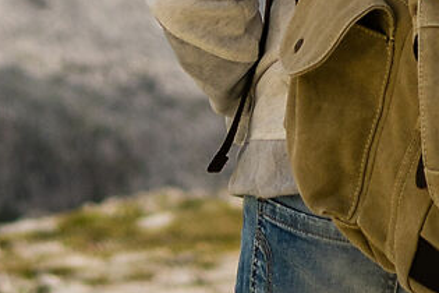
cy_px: -564
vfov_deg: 3.8
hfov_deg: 5.9
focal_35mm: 350
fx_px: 4268
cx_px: 194
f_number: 1.8
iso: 100
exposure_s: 1/5000
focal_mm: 31
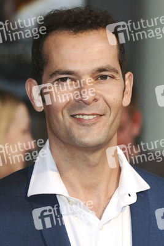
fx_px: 1229
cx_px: 82
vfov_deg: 11.4
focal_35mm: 180
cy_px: 123
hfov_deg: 7.6
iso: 320
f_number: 4
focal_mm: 120
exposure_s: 1/200
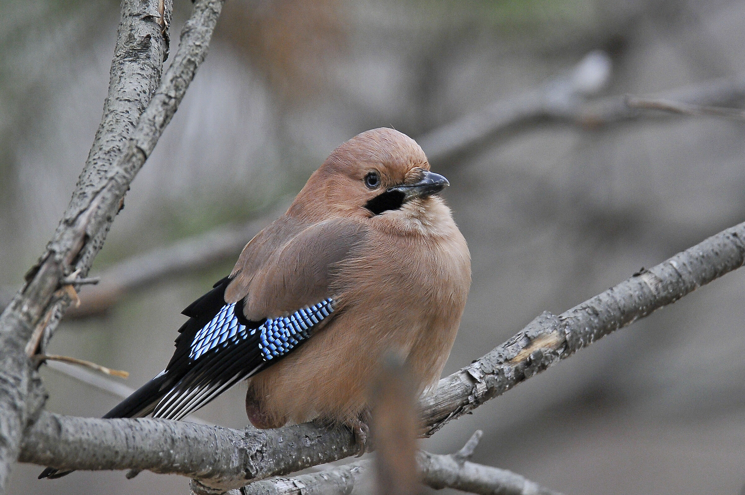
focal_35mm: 900
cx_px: 372
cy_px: 248
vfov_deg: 1.5
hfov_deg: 2.3
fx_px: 18602
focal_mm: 600
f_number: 6.3
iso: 640
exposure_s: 1/125
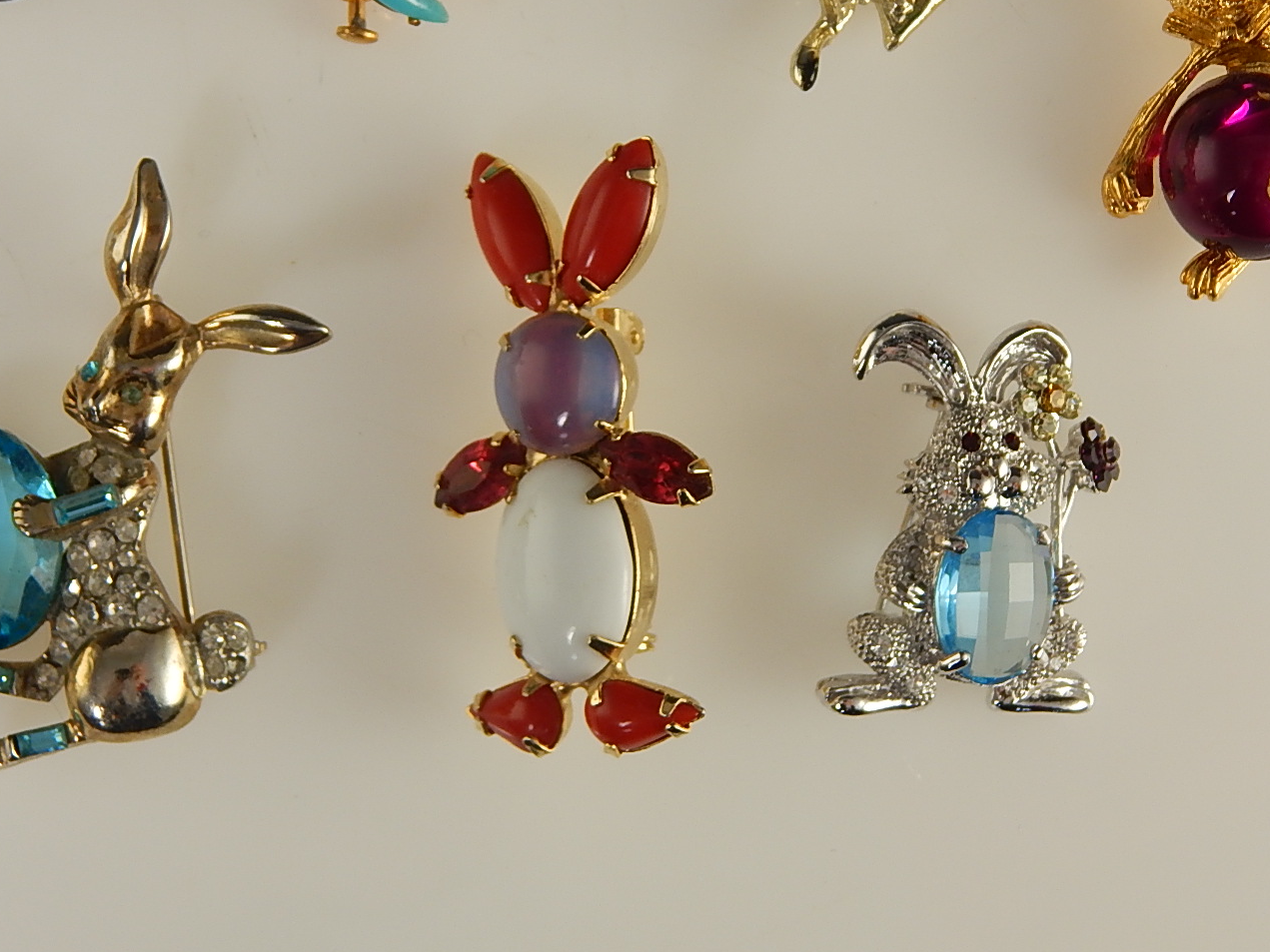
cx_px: 481
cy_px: 435
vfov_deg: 13.8
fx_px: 3925
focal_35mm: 107
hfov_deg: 18.4
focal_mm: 15.3
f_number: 4.3
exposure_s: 1/50
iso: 125
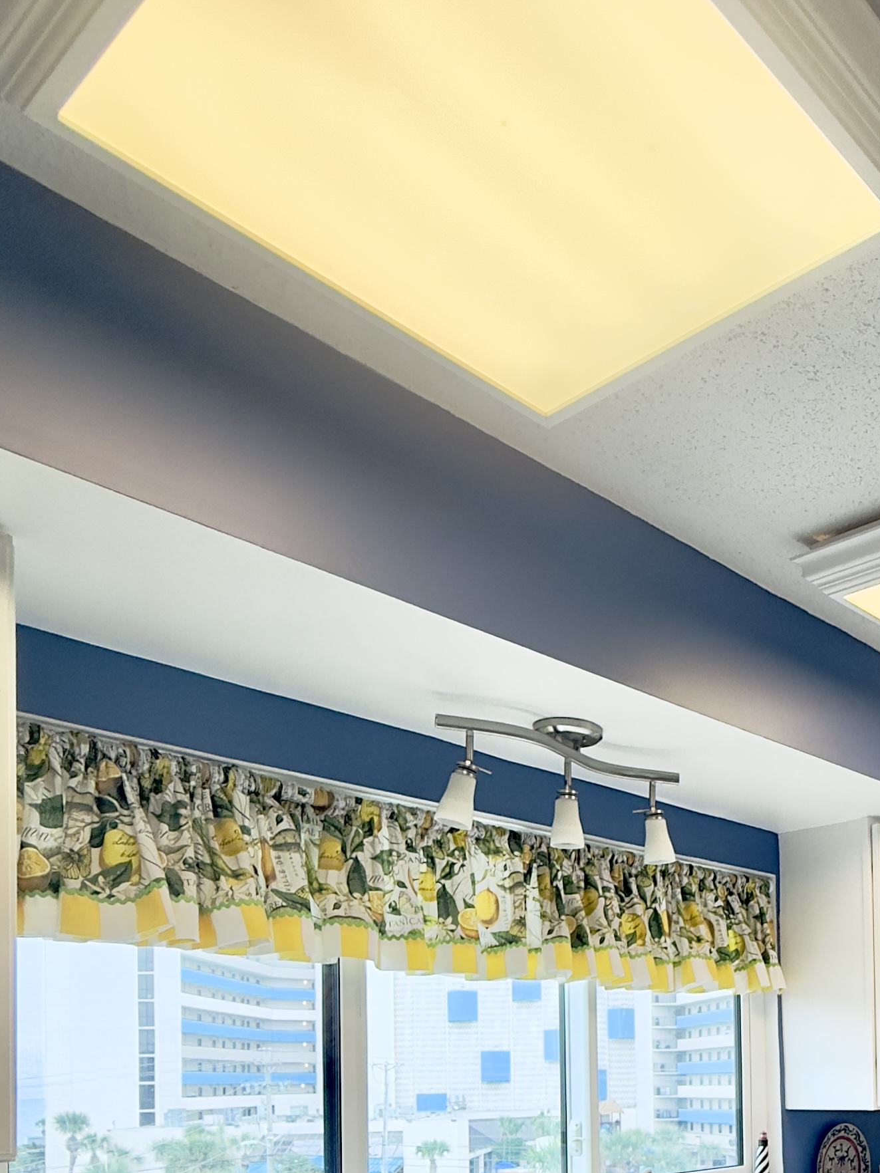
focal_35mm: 32
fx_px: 1085
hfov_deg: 39.6
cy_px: 1063
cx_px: 851
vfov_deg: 50.2
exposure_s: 1/120
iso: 80
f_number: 2.2
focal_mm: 2.22
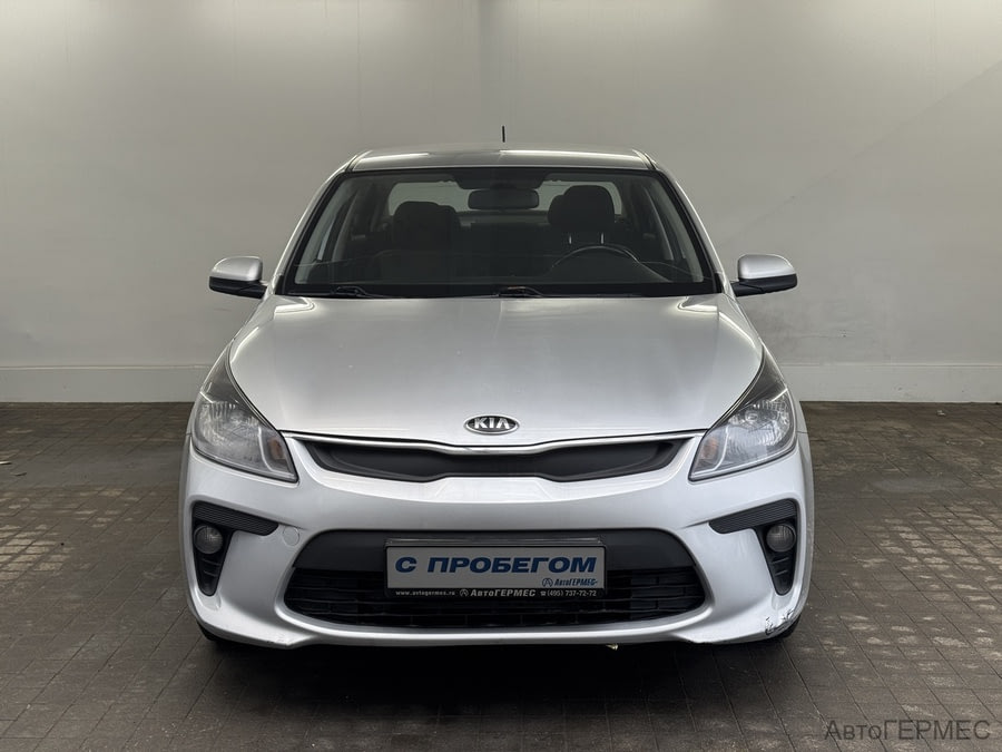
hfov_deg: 39.7
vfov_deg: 30.3
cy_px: 376
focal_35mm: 48
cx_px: 501
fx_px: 1389
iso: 64
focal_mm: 6.76
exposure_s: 1/255
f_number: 1.78
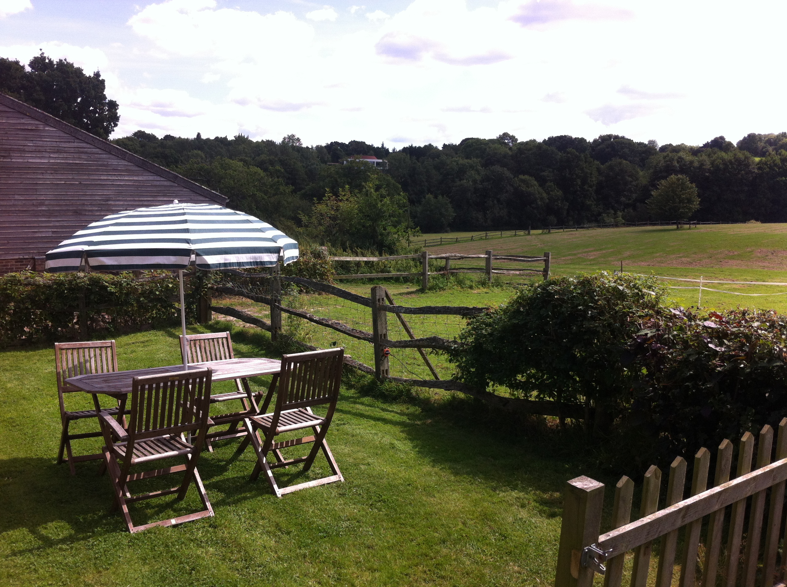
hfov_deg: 52.7
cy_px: 294
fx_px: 795
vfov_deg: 40.6
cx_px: 394
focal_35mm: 35
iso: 80
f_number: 2.8
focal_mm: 3.85
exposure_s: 1/838
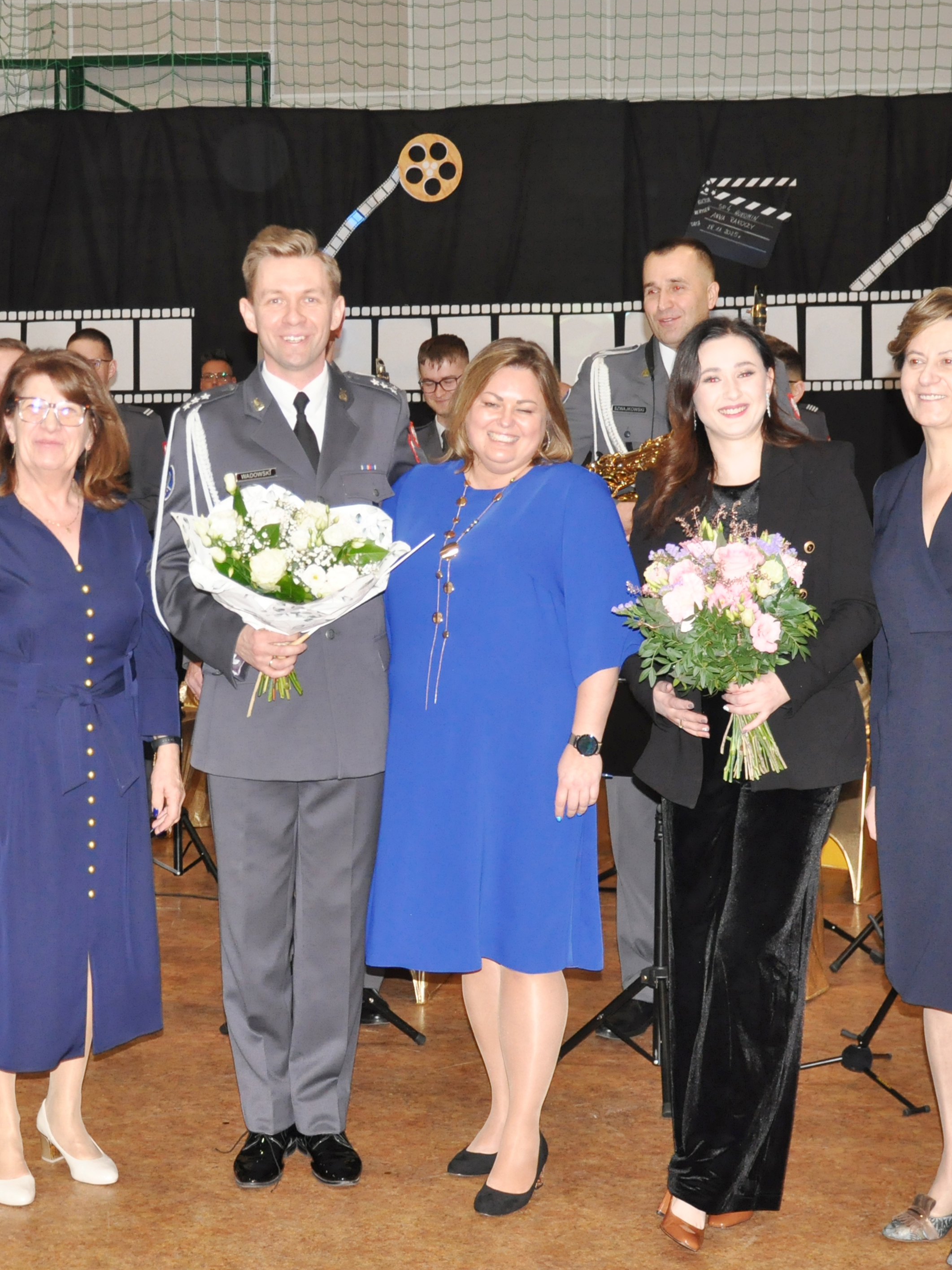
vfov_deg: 39.7
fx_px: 1760
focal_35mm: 48
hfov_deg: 29.9
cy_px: 634
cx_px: 280
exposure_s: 1/60
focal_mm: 22
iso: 800
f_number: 3.8
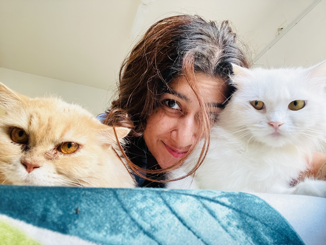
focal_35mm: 23
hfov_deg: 73.9
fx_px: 217
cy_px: 122
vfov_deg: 58.9
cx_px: 163
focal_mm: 2.71
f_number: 2.2
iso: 400
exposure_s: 1/58
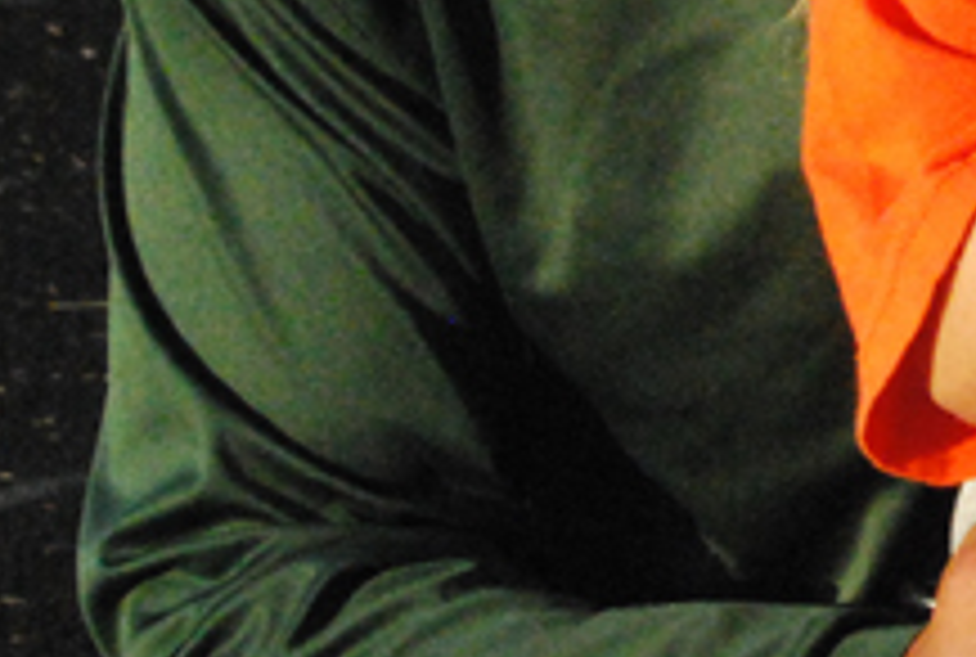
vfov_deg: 4.4
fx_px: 8428
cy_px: -731
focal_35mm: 310
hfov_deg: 6.5
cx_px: 1754
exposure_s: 1/800
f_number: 14
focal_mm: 48
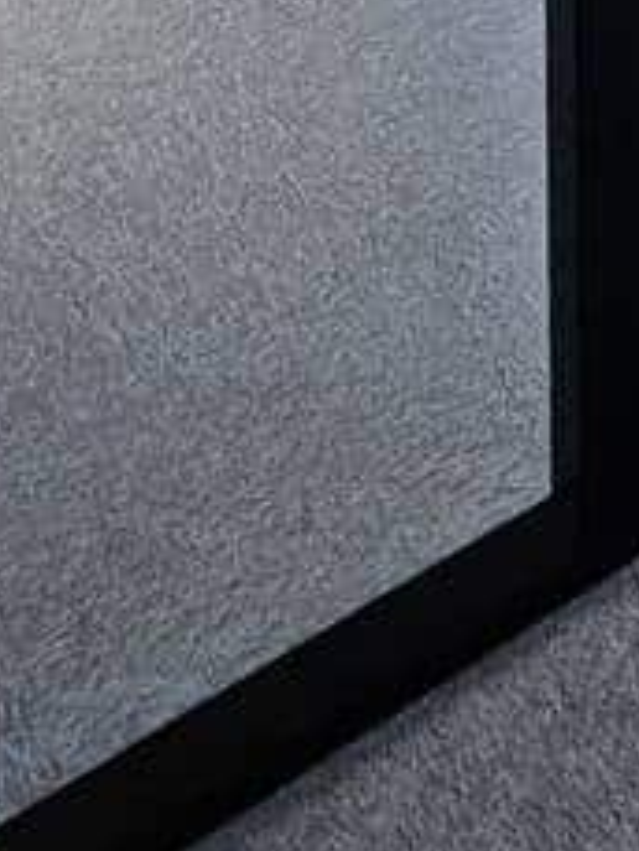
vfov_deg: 17.5
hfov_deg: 20.5
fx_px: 1672
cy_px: -951
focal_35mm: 68
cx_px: 728
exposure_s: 1/50
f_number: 2.2
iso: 200
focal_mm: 2.2
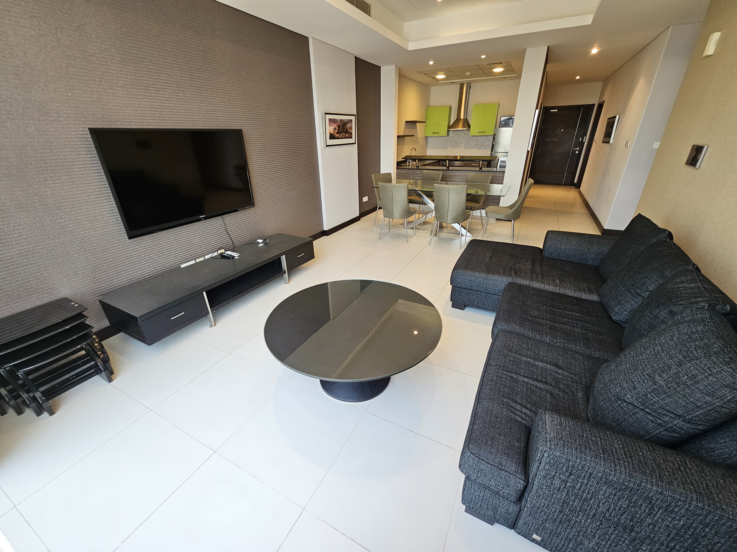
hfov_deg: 106.2
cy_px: 276
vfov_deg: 89.9
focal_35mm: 13
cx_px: 368
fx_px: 277
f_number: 2.2
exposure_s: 1/50
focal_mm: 2.2
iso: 100
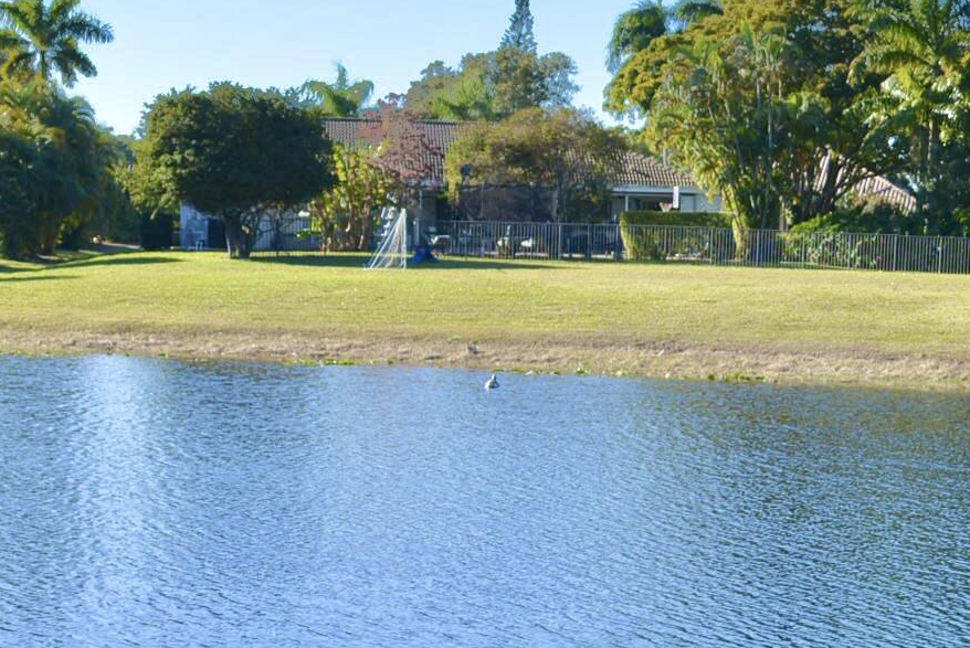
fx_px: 2481
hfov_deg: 22.1
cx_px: 470
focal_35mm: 92
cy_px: 730
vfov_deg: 14.5
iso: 100
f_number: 3.5
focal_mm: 18
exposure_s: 1/500
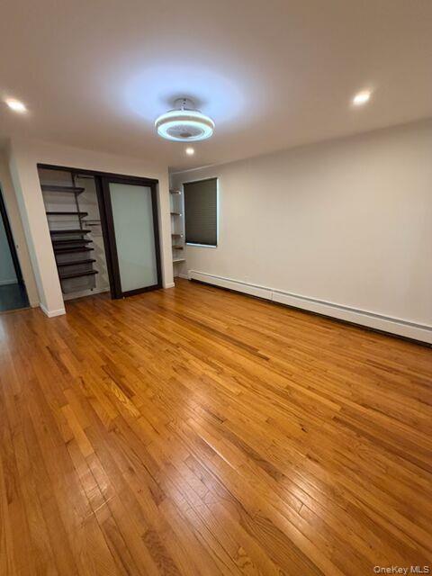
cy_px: 288
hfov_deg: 85.7
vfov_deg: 102.1
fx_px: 233
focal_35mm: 14
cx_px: 216
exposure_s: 1/60
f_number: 2.2
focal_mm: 2.22
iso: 200
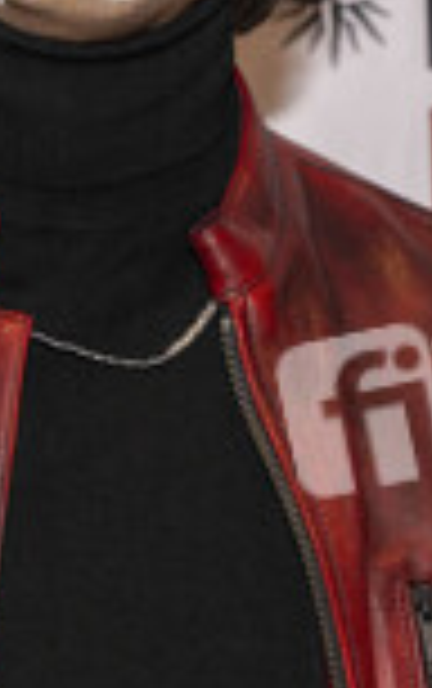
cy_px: 166
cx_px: 99
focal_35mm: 226
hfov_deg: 5.8
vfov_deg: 9.3
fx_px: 4245
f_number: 5.6
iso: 800
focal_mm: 85
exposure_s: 1/200
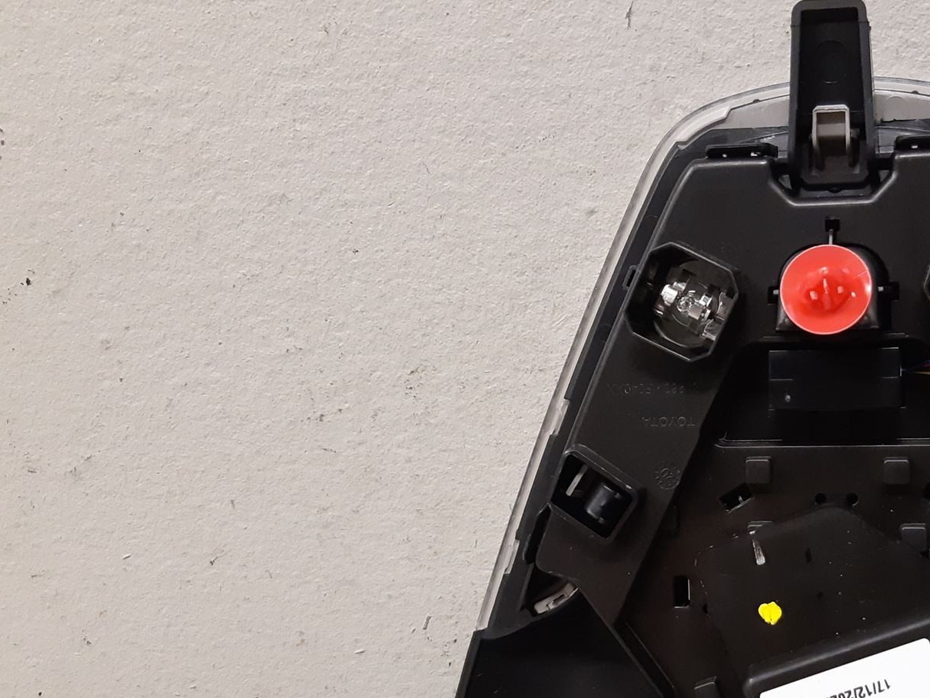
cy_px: 528
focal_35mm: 44
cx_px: 723
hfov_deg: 41.4
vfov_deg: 32.2
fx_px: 1182
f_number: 1.7
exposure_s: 1/50
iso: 250
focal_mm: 3.93
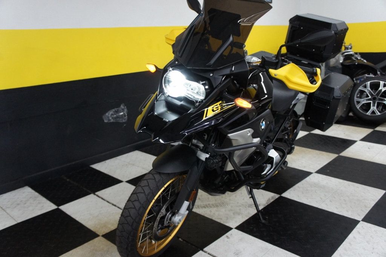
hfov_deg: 62.0
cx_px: 193
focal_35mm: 30
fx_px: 321
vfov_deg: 43.5
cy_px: 128
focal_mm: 20
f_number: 4
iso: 1600
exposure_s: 1/160
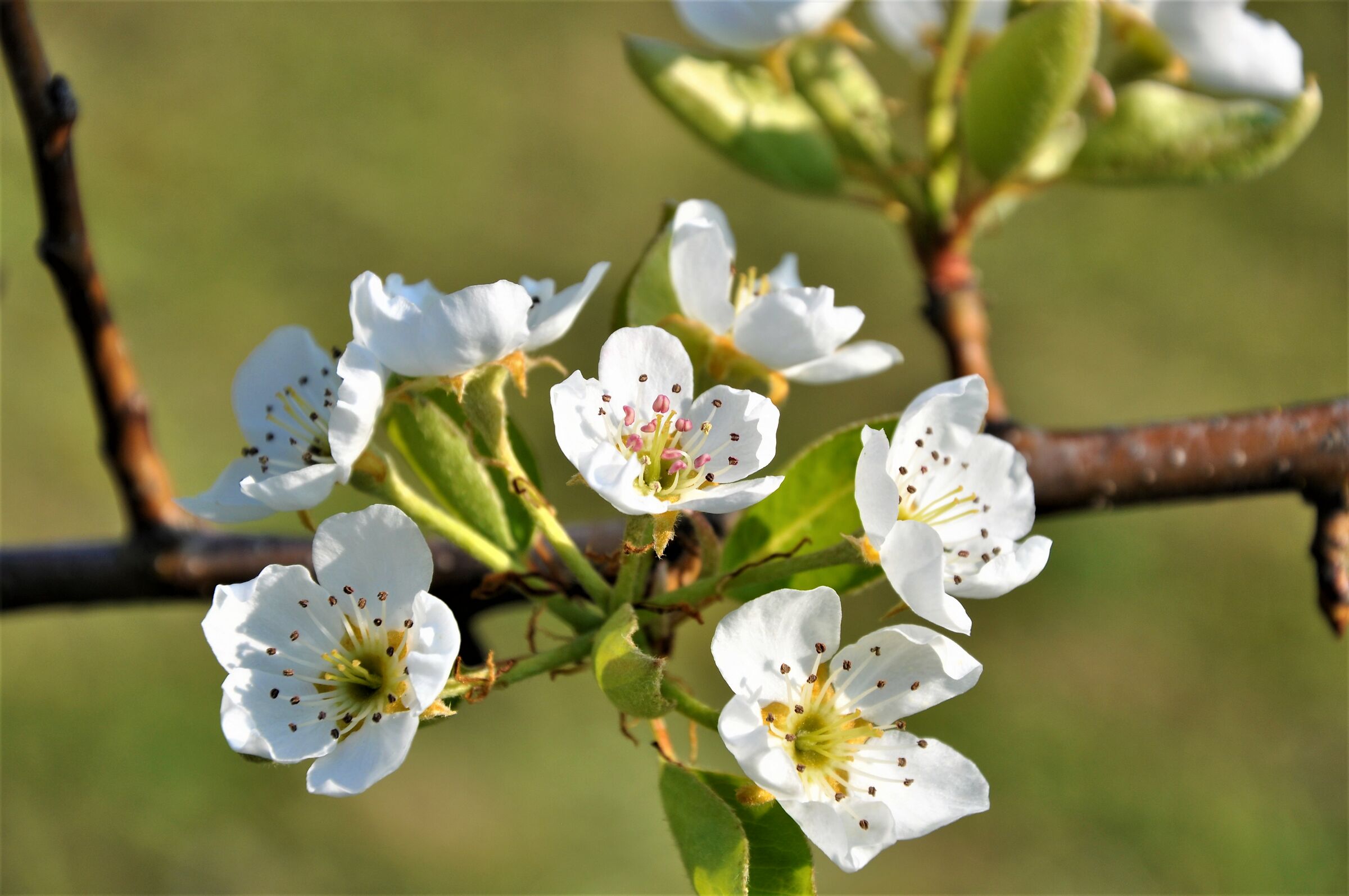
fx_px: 5895
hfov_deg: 13.1
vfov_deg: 8.7
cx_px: 674
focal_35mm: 158
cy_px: 448
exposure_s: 1/400
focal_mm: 105
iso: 200
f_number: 10
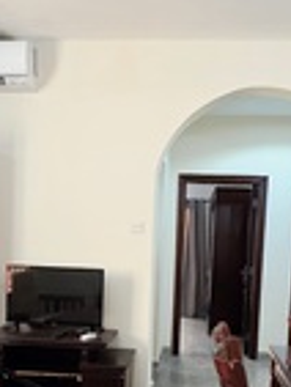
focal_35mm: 42
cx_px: 136
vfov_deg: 43.2
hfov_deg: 34.4
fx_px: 470
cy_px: 295
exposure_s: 1/101
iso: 250
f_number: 1.9
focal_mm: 2.2
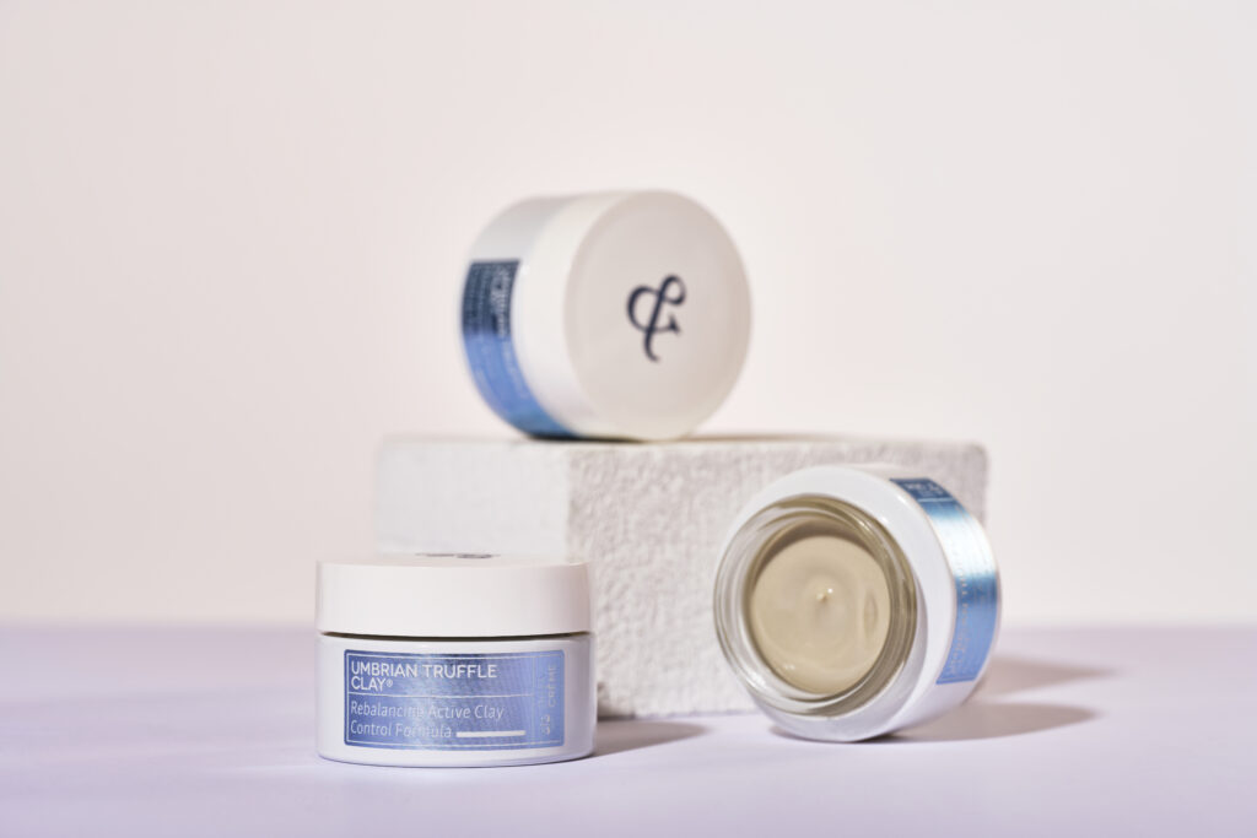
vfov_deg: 13.0
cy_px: 419
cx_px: 628
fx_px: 3667
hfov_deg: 19.5
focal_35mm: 105
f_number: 8
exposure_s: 1/160
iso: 100
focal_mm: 105
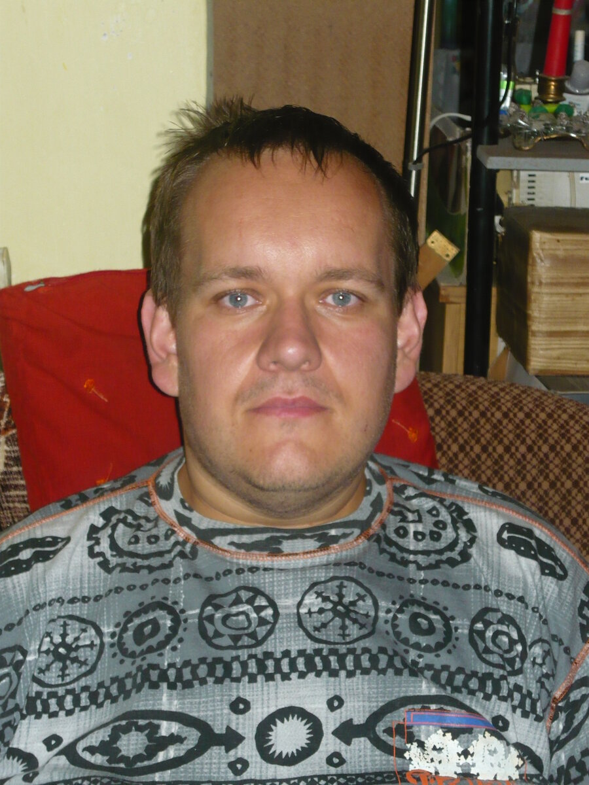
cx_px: 294
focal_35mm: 75
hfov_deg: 19.6
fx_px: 1702
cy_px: 392
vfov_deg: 26.0
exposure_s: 1/50
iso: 250
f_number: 4.1
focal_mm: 12.3
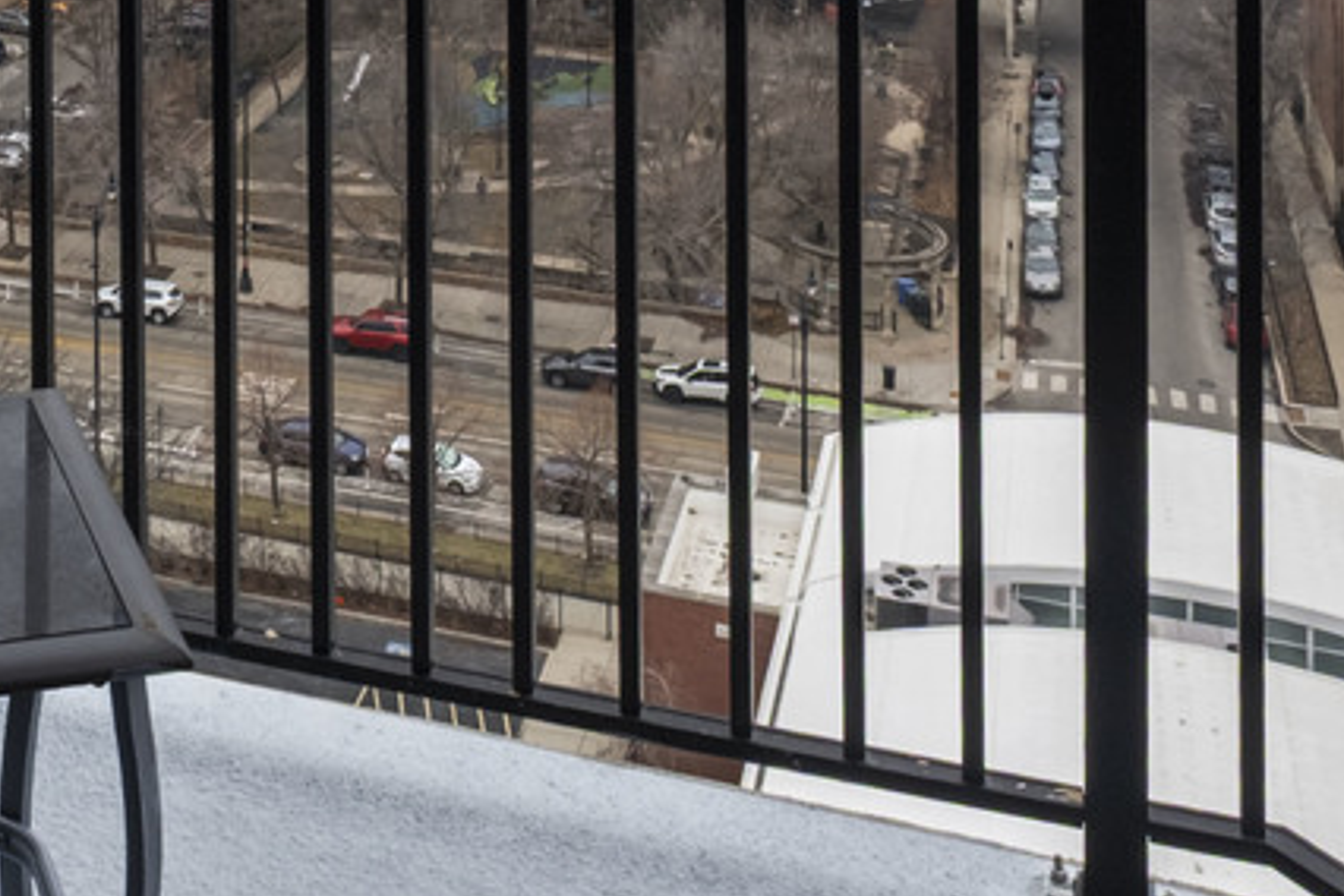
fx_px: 2128
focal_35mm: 57
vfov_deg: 18.5
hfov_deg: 33.5
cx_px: 174
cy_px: -719
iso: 400
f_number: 8
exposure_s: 1/8
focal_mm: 10
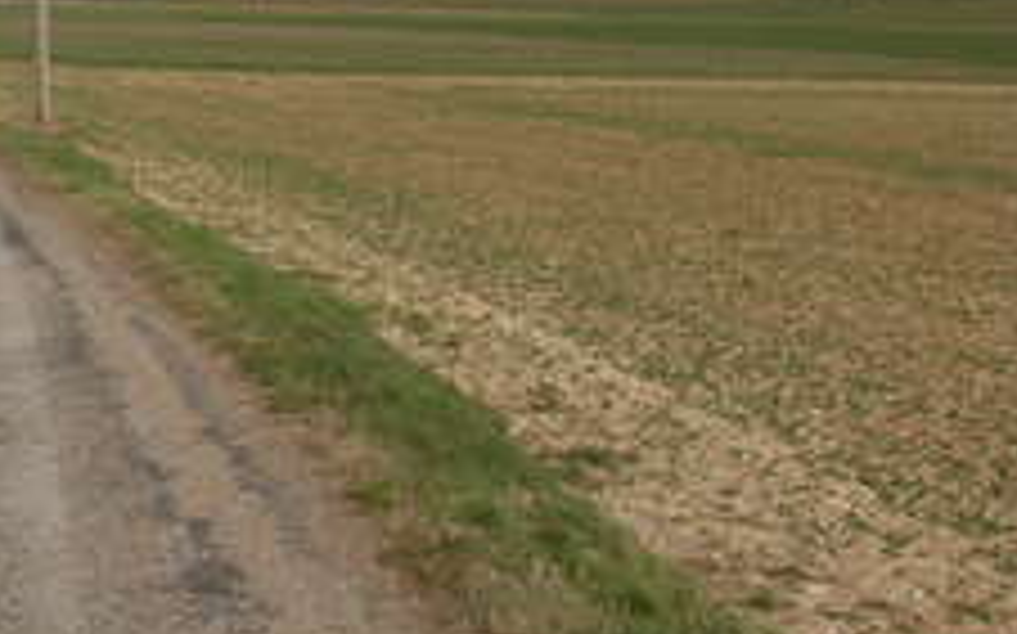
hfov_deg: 18.3
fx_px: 2964
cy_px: -90
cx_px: -248
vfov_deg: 12.0
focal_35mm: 107
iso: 79
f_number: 4.9
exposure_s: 1/939
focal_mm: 6.3
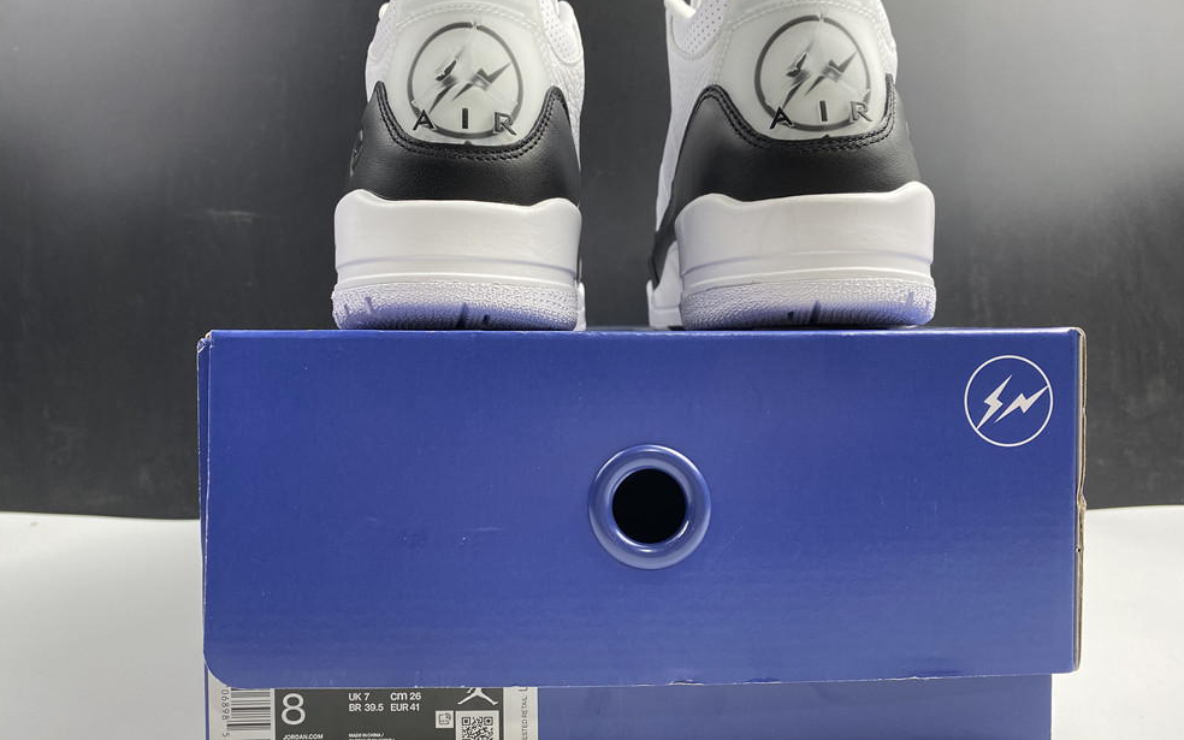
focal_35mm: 28
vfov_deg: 44.5
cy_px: 349
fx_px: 903
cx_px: 593
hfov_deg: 66.5
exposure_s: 1/50
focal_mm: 4.25
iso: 80
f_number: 1.8
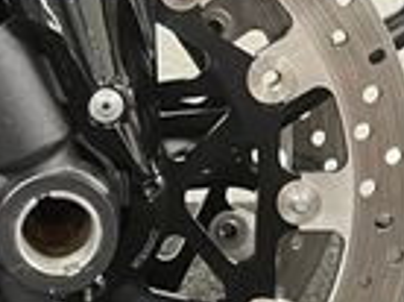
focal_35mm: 121
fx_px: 1410
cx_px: 44
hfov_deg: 16.1
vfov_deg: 12.2
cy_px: 97
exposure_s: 1/50
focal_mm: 5.1
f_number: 1.6
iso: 400
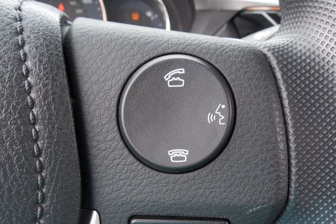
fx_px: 289
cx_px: 182
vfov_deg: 42.0
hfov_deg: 60.2
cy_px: 143
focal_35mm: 31
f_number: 3.3
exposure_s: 1/30
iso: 125
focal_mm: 4.5
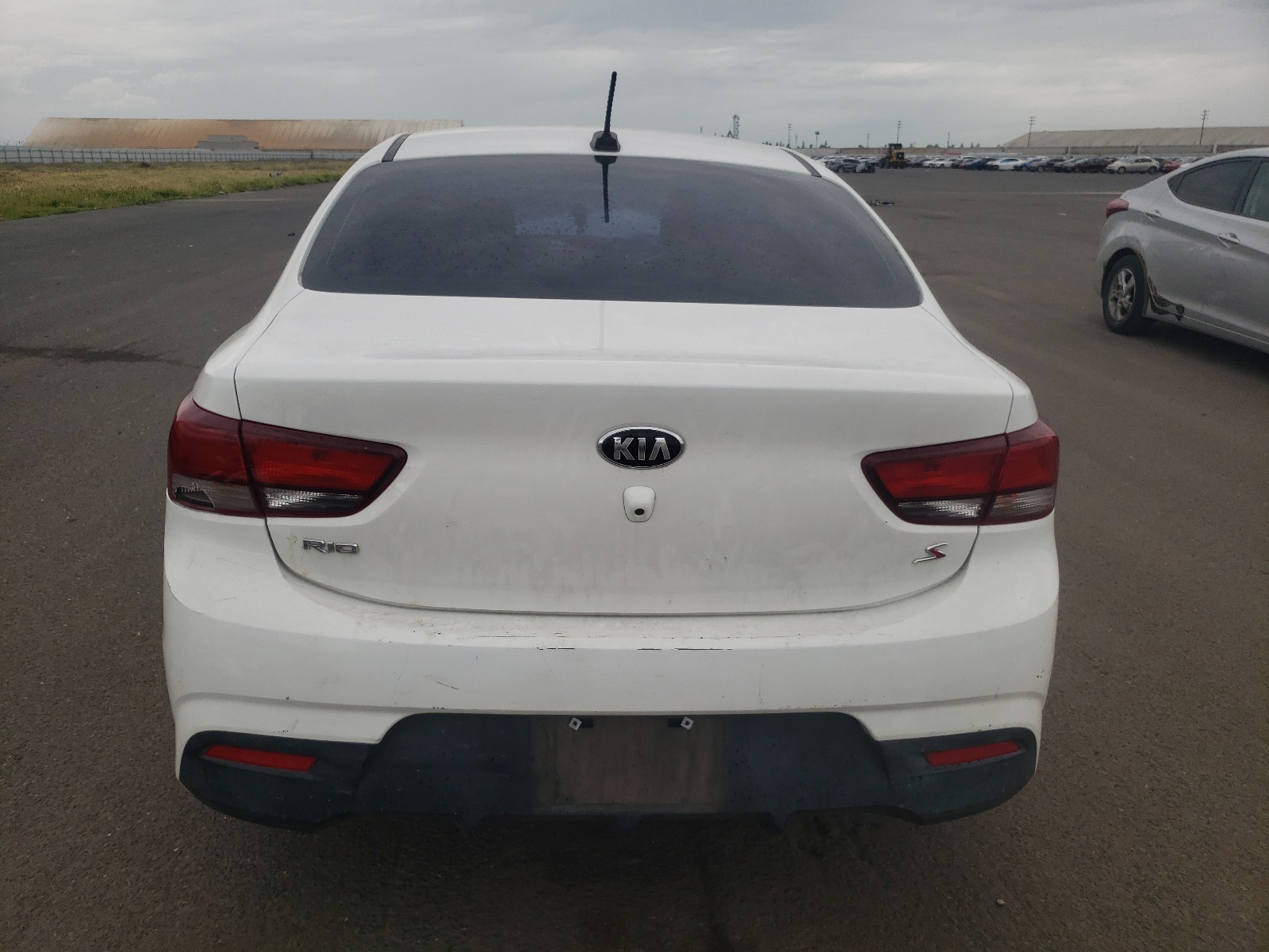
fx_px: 953
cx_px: 634
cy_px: 476
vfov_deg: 53.1
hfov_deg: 67.3
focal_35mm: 26
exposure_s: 1/2000
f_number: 1.5
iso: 50
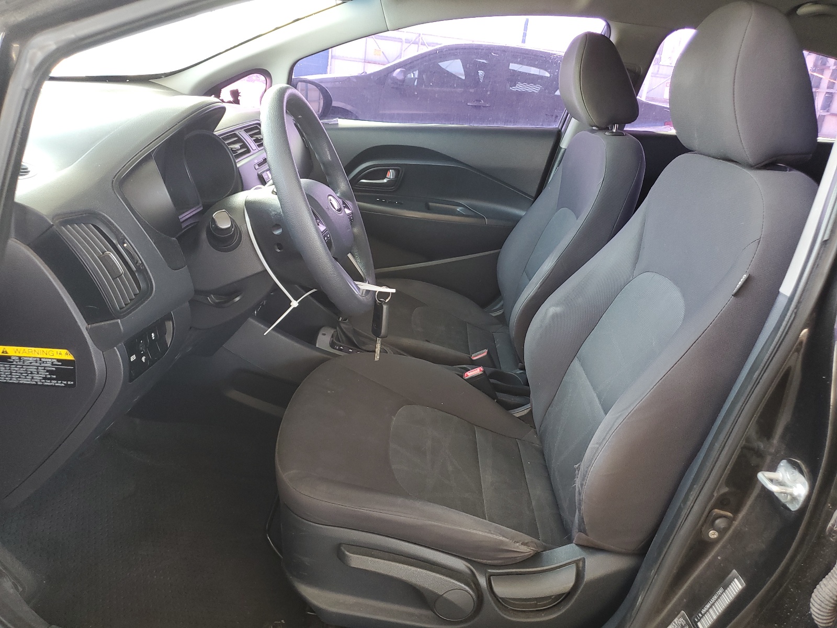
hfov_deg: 67.3
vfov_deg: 53.1
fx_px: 629
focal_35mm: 26
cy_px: 314
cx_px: 418
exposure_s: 1/60.2
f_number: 1.5
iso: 81
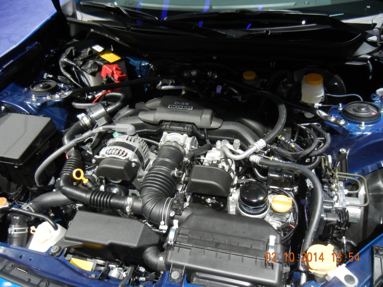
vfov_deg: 46.8
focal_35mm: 30
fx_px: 332
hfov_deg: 60.0
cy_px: 144
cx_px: 192
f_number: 3.5
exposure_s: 1/49.8
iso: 400
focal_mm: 5.4
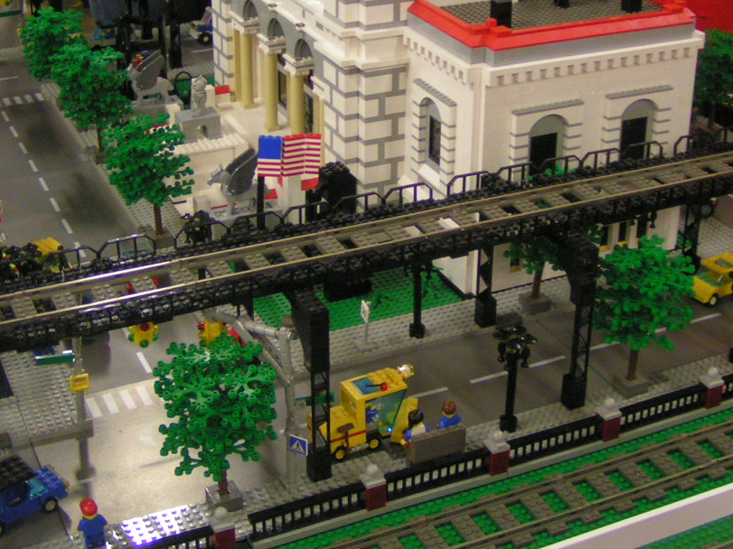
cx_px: 366
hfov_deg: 32.2
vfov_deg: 24.2
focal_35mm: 60
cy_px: 147
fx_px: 1270
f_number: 2.8
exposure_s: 1/15
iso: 200
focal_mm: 5.8
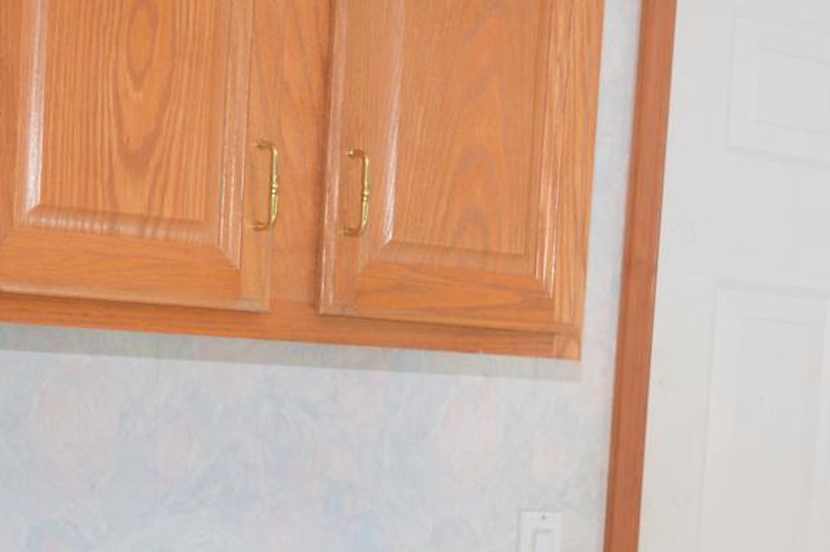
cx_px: 850
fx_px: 2188
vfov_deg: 13.7
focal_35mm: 95
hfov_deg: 20.7
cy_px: 762
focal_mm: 18
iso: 400
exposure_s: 1/60
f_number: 4
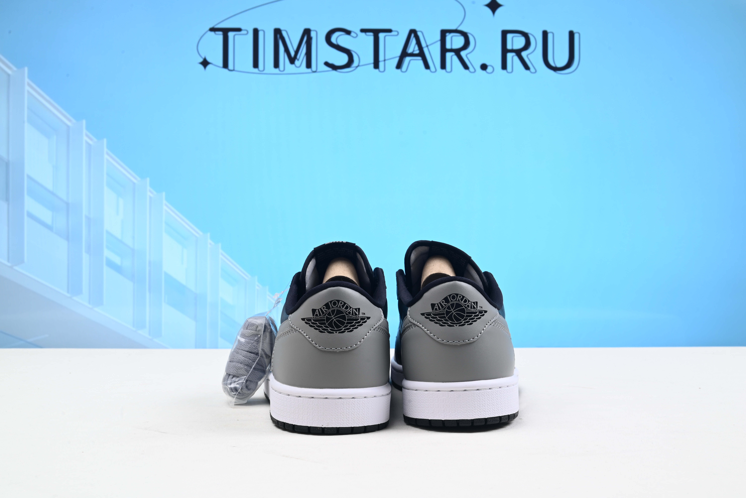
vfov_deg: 34.2
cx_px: 373
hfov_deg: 49.5
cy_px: 249
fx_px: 808
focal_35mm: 39
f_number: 16
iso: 100
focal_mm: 39
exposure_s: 1/2
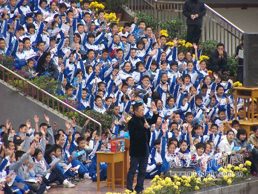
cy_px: 97
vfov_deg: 4.8
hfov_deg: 6.5
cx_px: 129
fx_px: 2289
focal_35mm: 307
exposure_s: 1/250
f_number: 3.6
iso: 140
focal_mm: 51
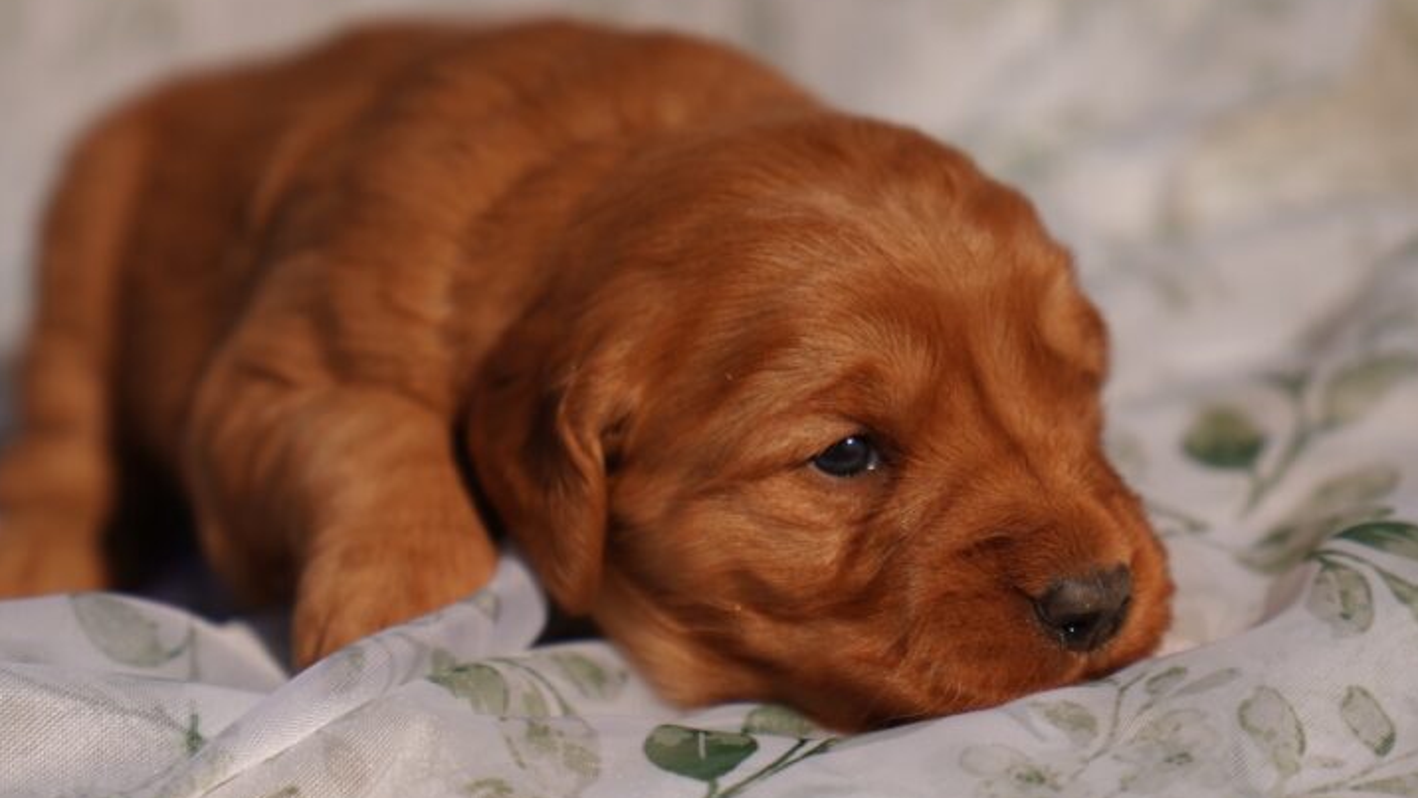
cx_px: 709
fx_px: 4437
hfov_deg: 18.2
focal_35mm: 118
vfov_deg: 10.3
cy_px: 414
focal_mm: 70
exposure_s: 1/3200
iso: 50
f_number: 3.2
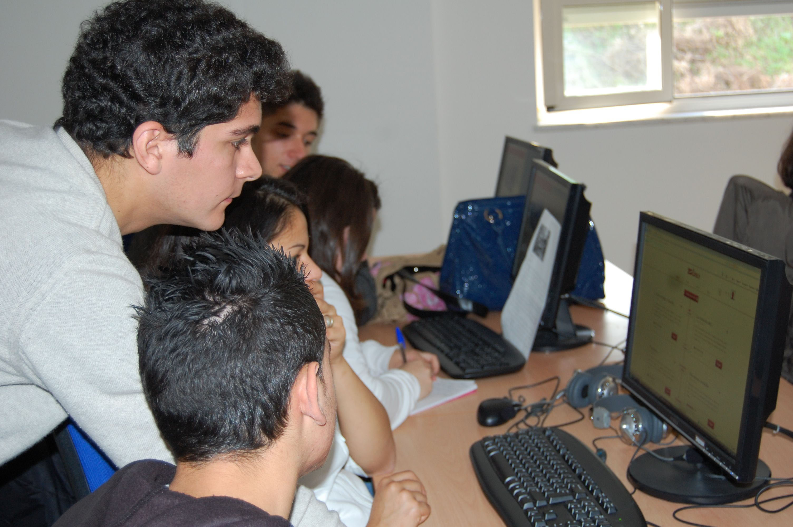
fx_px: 1155
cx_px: 396
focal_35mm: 52
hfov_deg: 37.9
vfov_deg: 25.7
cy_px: 264
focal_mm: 35
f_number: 4.8
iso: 400
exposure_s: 1/60
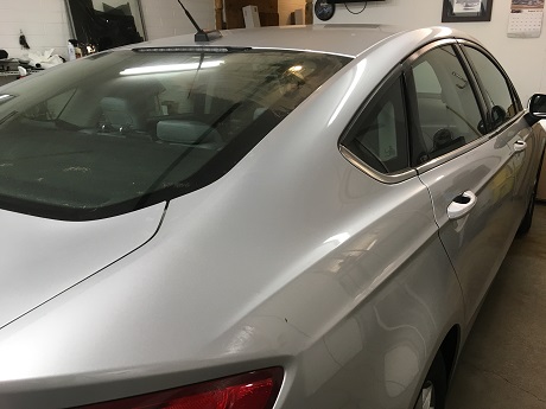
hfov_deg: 61.7
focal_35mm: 29
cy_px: 204
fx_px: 457
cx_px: 273
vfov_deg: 48.2
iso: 40
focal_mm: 4.15
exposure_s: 1/30
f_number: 2.2
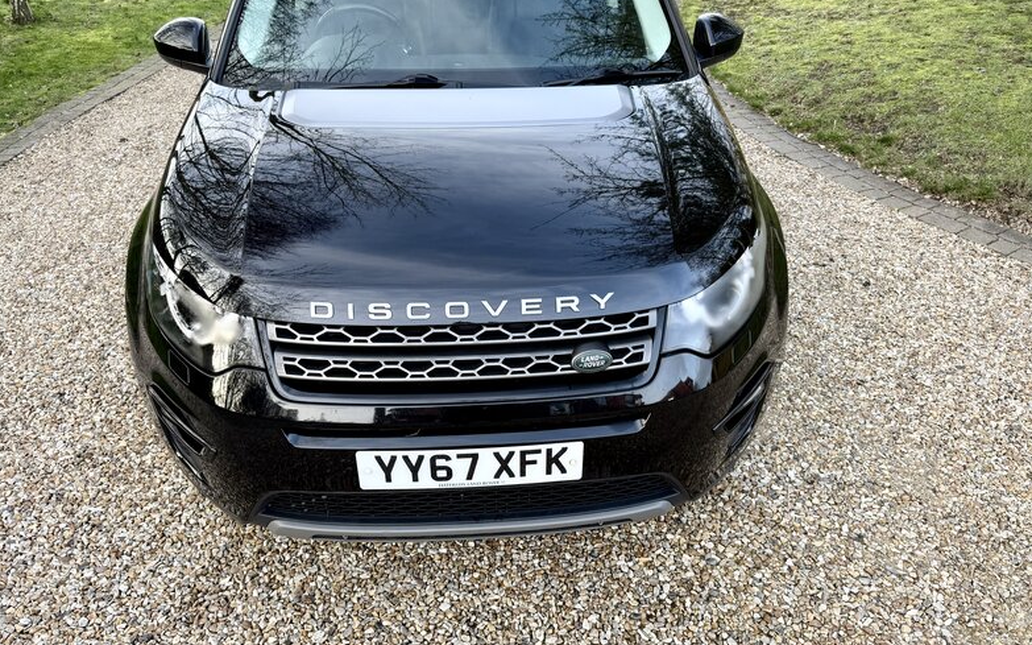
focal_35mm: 26
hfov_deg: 70.4
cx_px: 522
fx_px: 731
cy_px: 371
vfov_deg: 47.4
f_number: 1.78
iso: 64
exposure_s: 1/121
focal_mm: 6.76
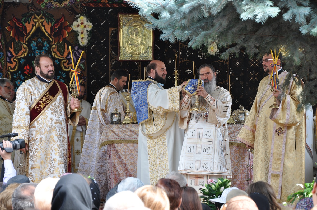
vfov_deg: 11.4
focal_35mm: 120
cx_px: 158
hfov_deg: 17.1
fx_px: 1055
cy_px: 105
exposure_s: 1/100
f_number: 6.3
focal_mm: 80
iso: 200
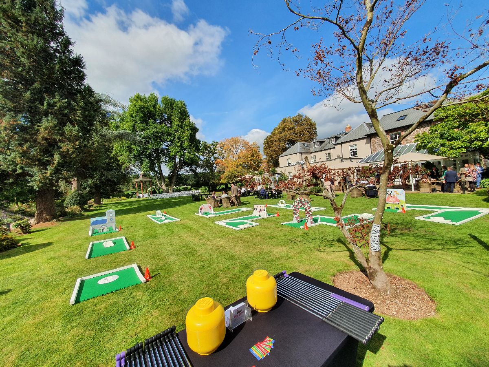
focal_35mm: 13
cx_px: 244
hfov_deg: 106.2
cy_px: 184
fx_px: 184
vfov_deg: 89.9
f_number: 2.2
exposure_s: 1/1440
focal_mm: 1.8
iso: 50
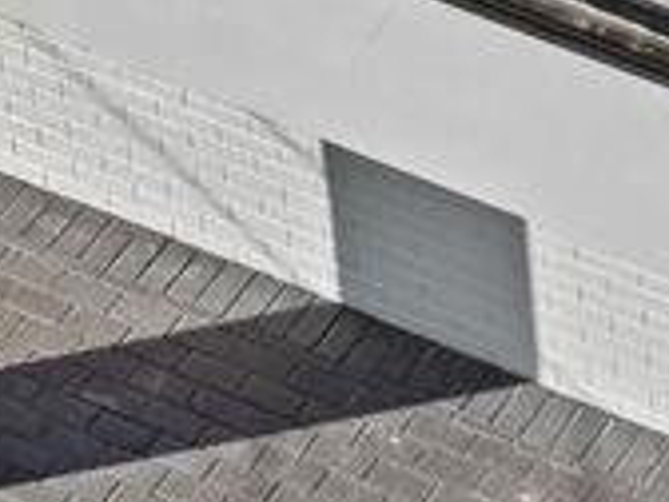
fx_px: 8252
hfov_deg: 4.6
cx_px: 1211
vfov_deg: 3.4
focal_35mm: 427
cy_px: -902
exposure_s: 1/100
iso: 150
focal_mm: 19.35
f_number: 2.8
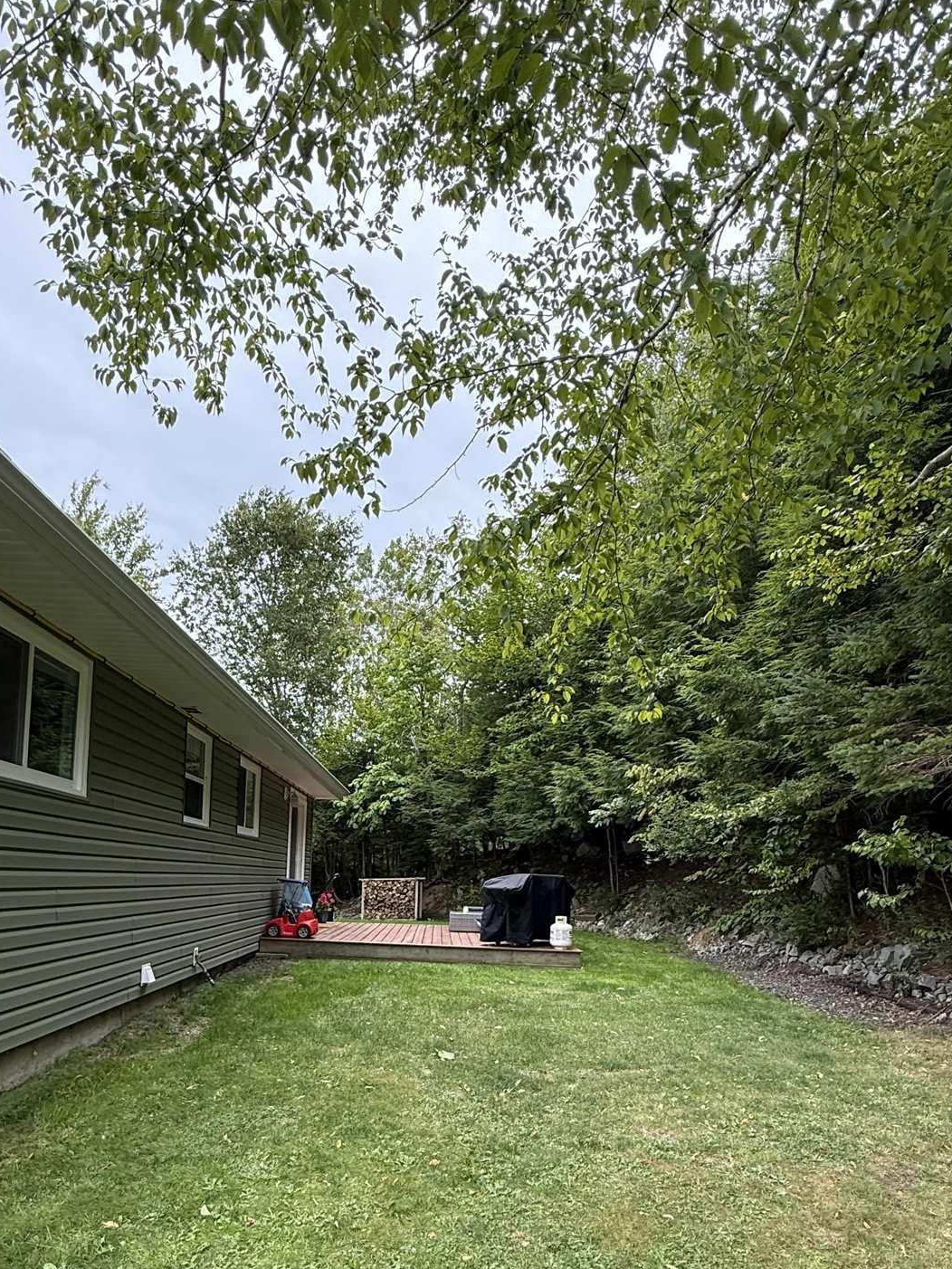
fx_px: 843
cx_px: 430
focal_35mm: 23
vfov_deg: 71.9
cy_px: 836
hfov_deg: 58.8
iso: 64
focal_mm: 2.22
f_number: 2.2
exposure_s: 1/430
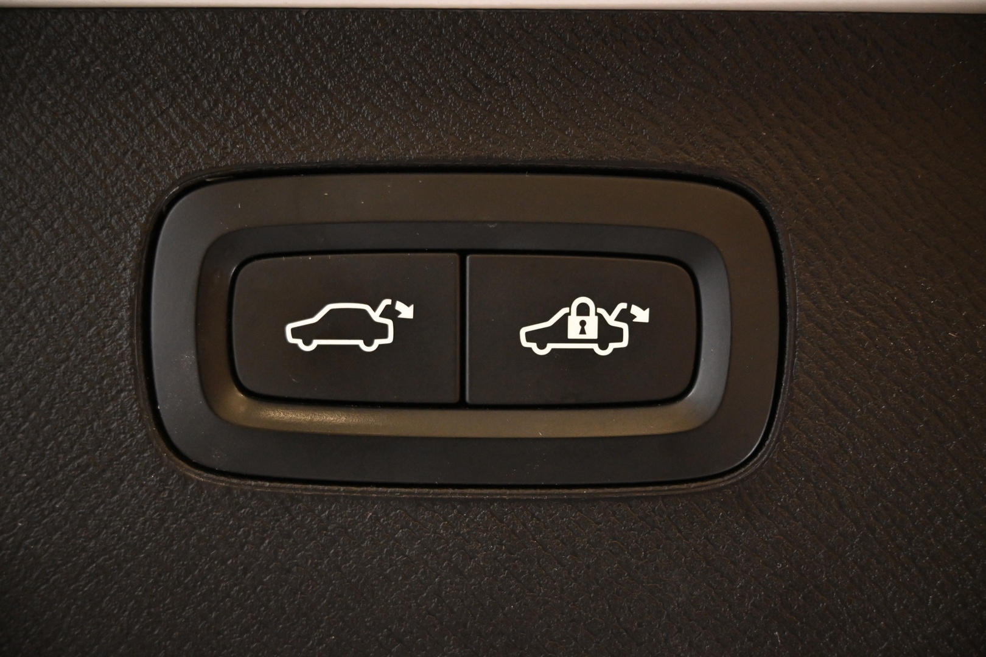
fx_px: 924
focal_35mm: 34
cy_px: 328
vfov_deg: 39.1
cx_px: 493
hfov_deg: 56.1
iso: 2500
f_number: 4
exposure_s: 1/40
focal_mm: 22.5
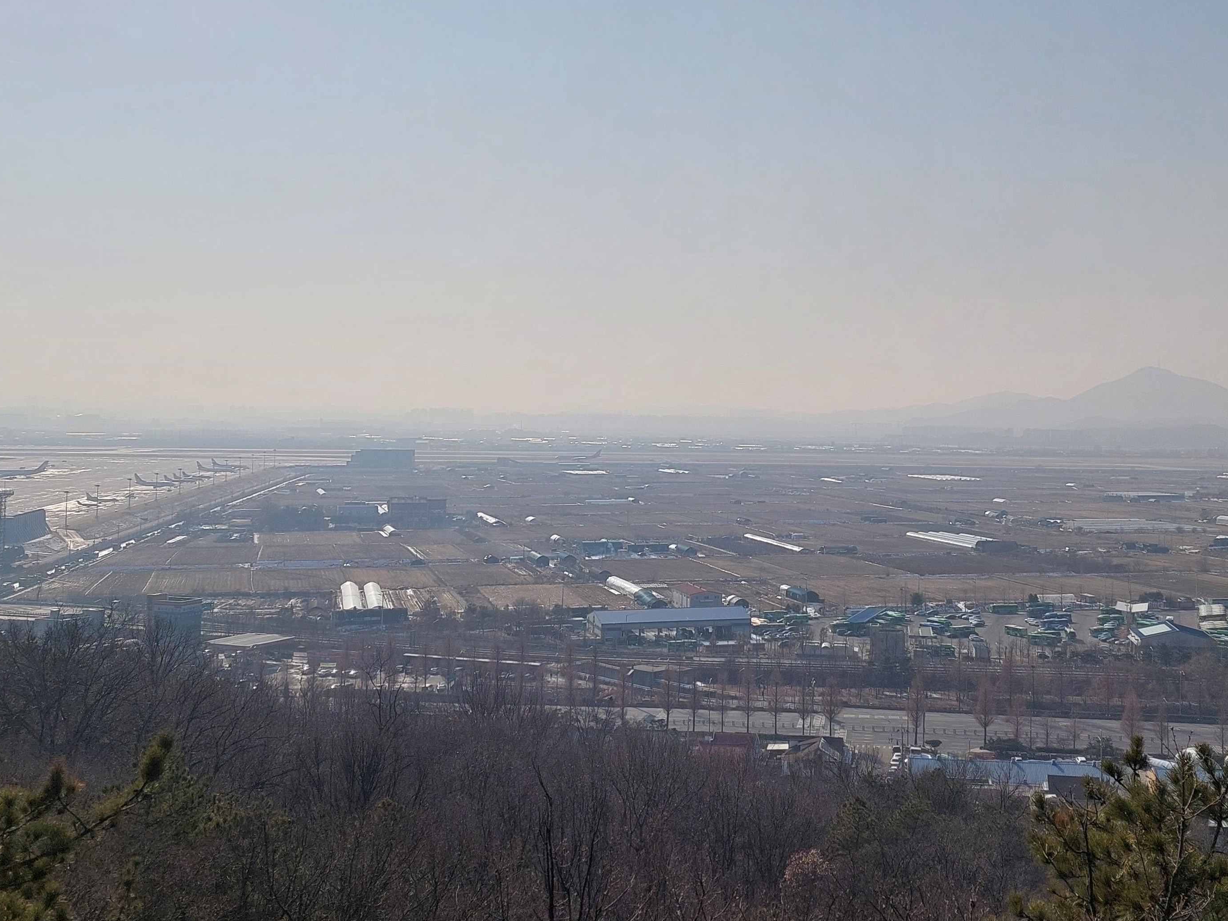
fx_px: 1490
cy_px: 369
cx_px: 727
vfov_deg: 34.2
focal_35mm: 42
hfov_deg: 44.6
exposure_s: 1/6324
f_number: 1.8
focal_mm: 5.23
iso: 40
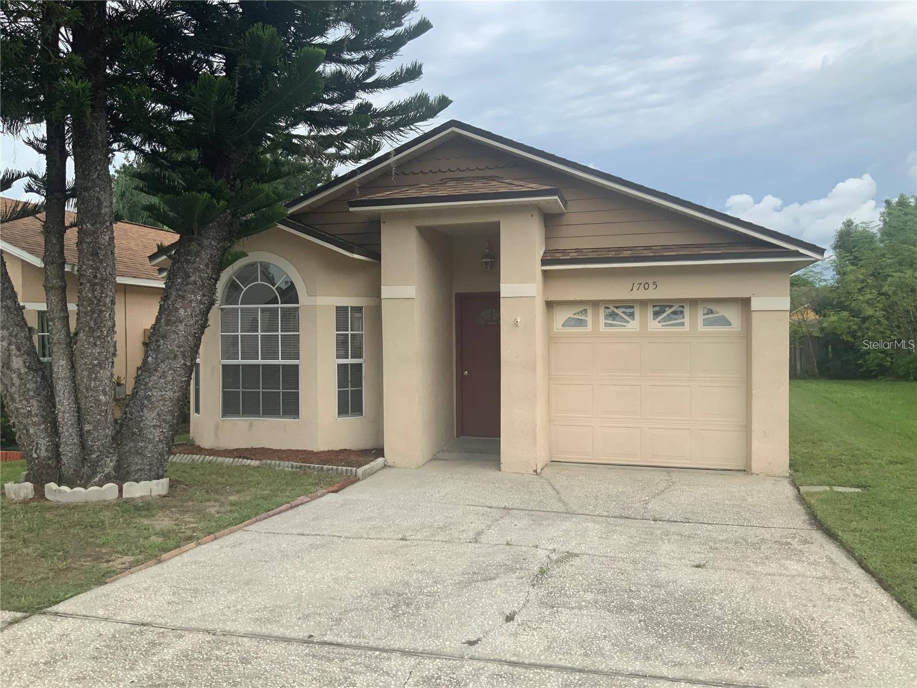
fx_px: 768
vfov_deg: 48.2
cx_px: 458
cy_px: 344
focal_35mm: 29
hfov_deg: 61.7
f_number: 1.8
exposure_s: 1/1675
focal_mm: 3
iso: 16
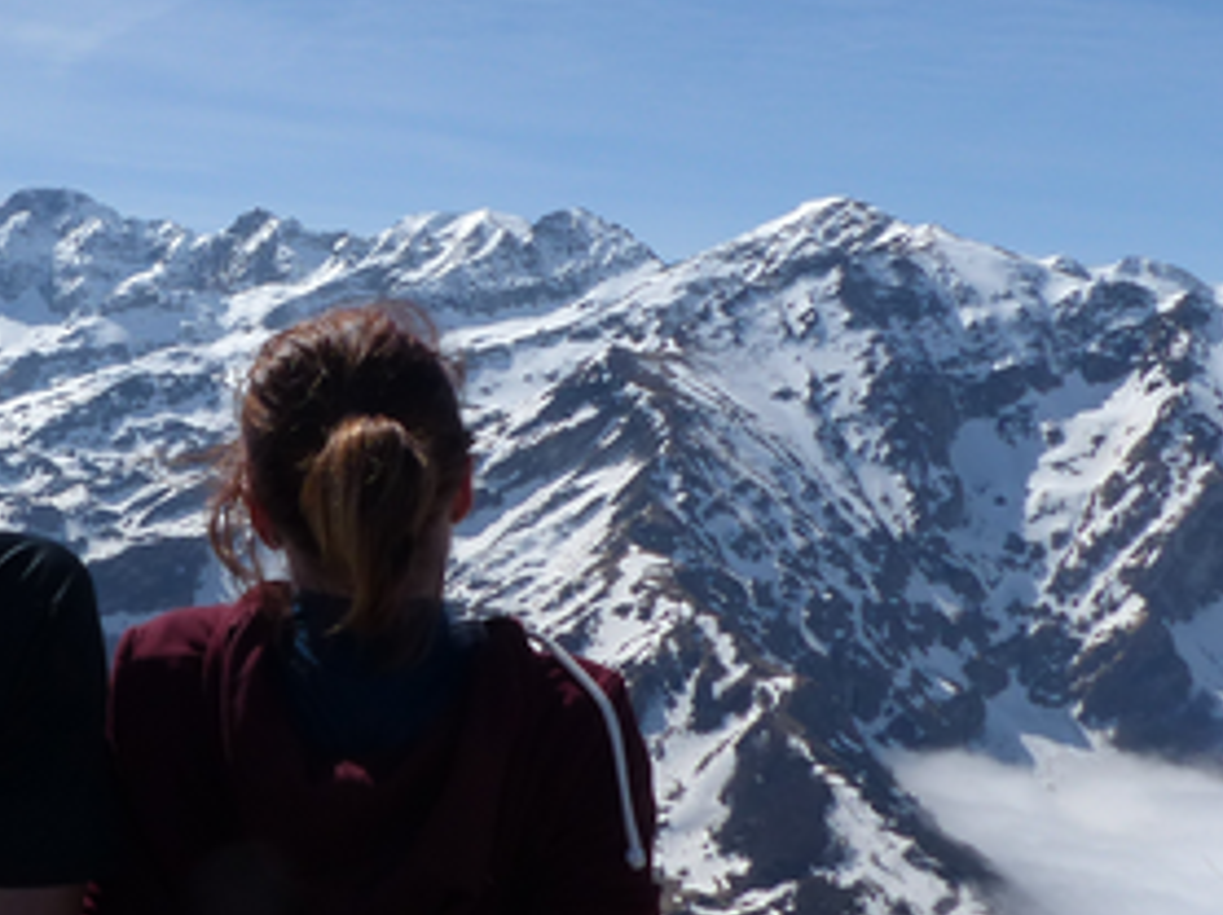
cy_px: 354
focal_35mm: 63
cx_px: 185
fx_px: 2224
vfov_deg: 23.2
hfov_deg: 29.8
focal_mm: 4.5
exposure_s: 1/1300
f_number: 5
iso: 100
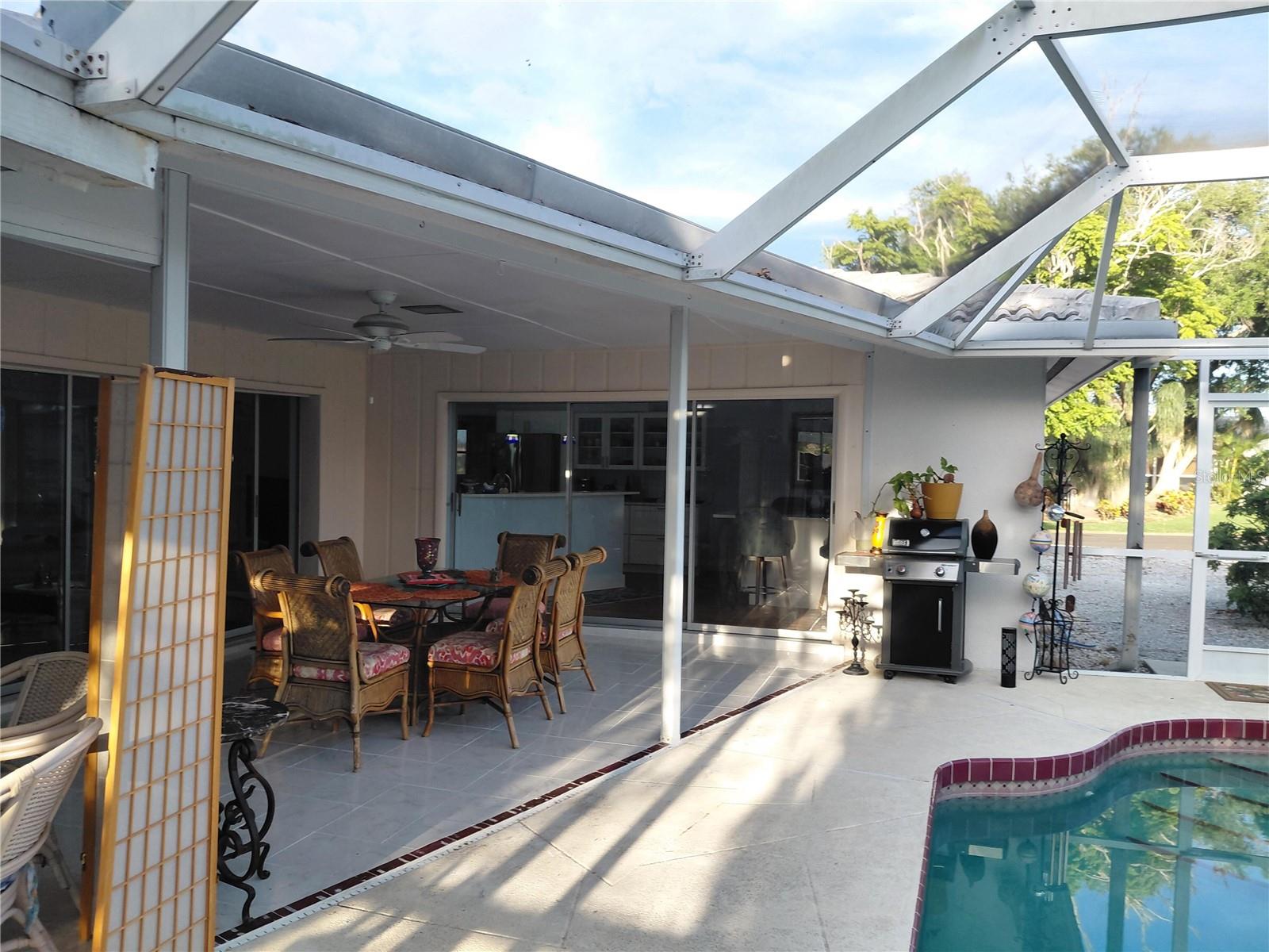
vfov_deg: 54.9
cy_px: 476
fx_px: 916
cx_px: 634
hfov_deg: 69.4
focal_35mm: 25
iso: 50
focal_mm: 4.69
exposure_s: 1/226
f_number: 1.8
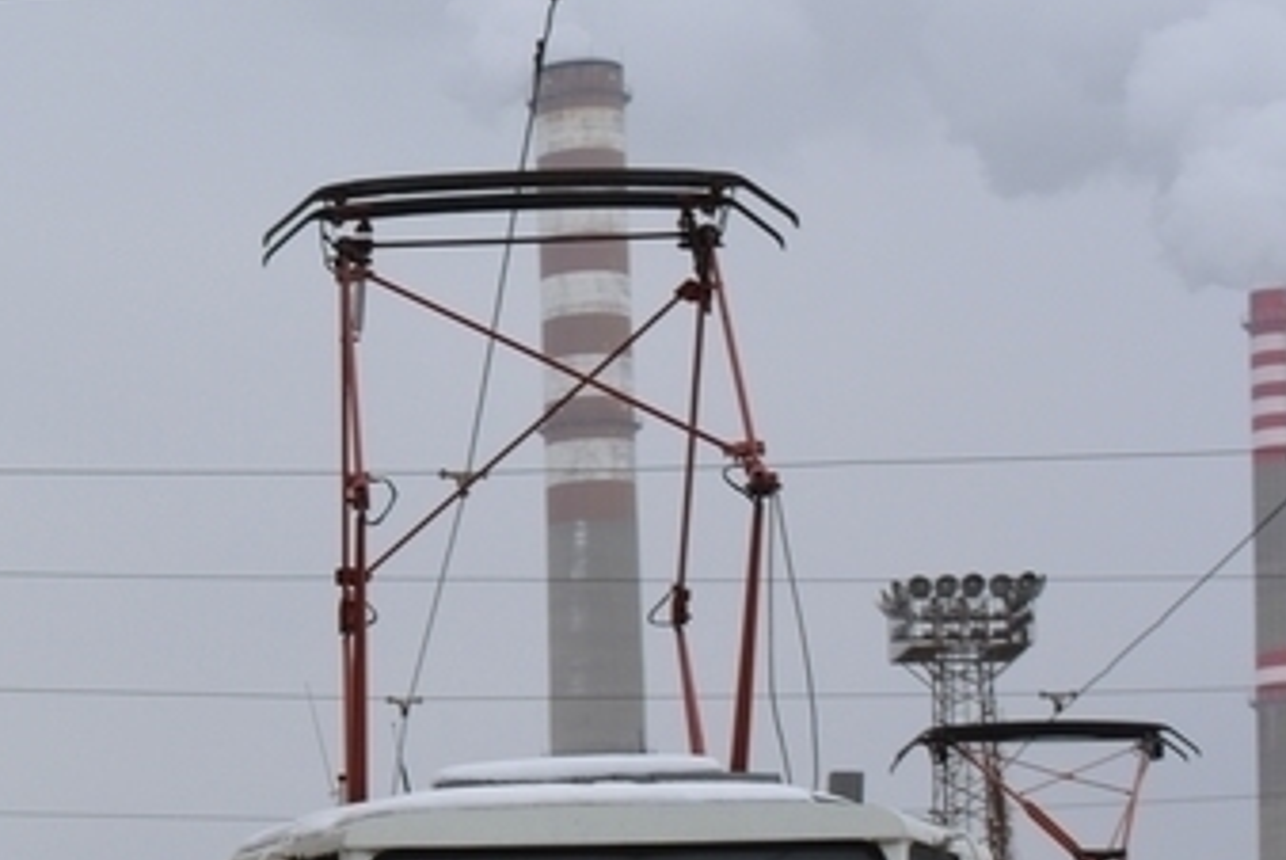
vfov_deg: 11.8
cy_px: 1026
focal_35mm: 114
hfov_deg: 16.8
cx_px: -472
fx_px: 4058
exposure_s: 1/250
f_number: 8
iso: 110
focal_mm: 25
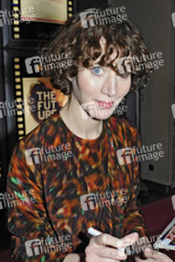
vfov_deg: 44.5
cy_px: 131
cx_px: 116
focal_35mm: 44
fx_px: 321
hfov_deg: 30.3
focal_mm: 28
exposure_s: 1/125
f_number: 6.3
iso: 800
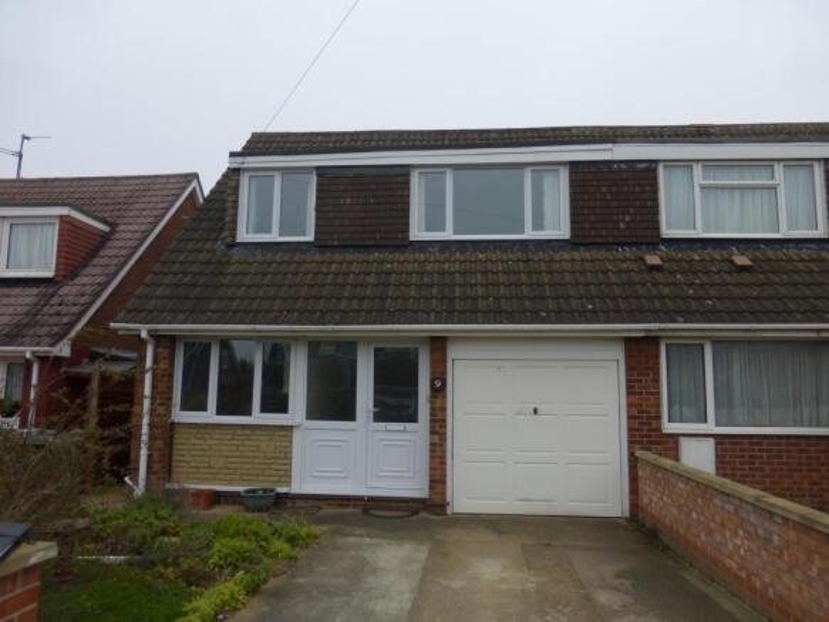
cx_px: 414
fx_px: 575
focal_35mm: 24
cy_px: 311
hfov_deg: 71.6
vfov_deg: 56.8
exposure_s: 1/400
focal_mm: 4.3
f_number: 3.3
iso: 100
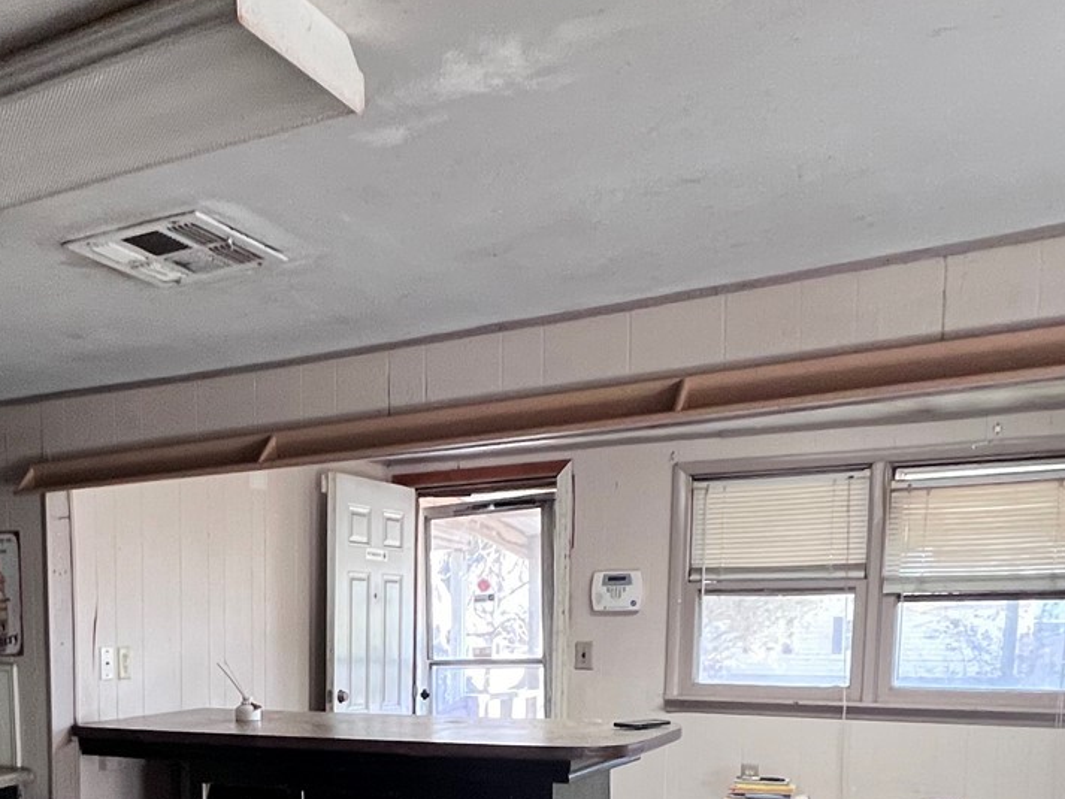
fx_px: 1077
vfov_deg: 37.5
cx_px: 252
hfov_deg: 50.2
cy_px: 748
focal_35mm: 35
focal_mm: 1.57
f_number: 1.8
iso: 250
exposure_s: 1/55
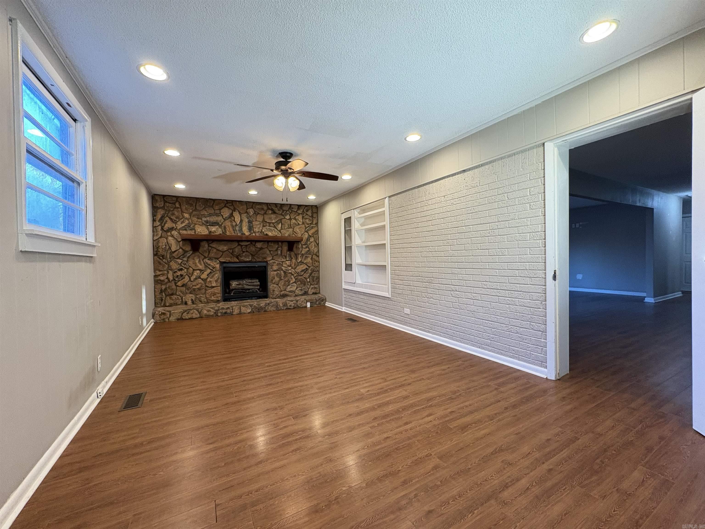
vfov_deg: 85.7
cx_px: 352
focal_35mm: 14
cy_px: 264
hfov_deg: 102.1
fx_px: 285
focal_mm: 2.22
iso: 250
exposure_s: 1/60
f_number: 2.2
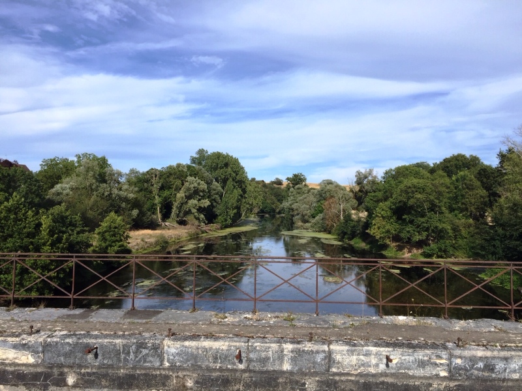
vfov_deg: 48.2
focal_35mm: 29
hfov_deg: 61.7
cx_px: 261
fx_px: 437
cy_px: 196
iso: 32
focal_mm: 4.15
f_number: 2.2
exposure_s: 1/2198
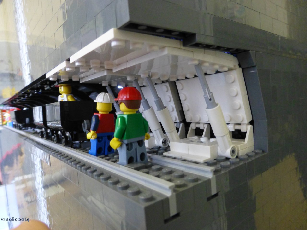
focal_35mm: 24
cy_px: 115
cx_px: 154
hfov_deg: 71.6
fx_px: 213
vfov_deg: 56.8
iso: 800
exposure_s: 1/15
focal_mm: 4.3
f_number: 3.3
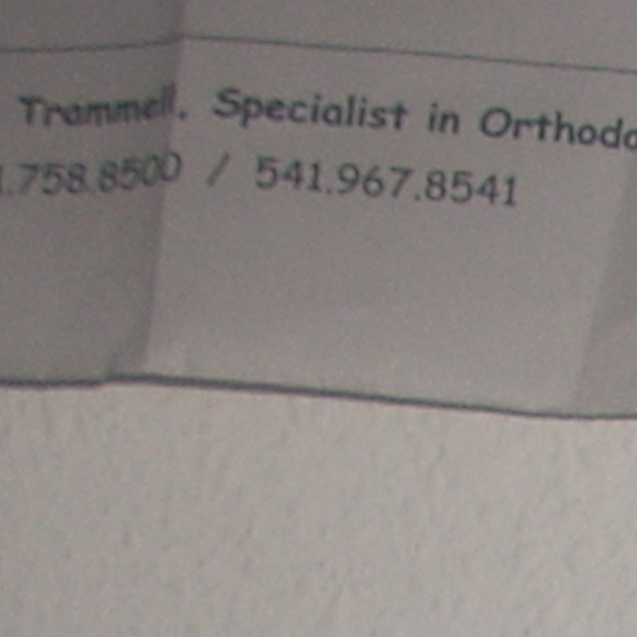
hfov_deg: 6.2
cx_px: 2326
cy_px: 1419
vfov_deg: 6.8
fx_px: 5101
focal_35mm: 245
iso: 64
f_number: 2.8
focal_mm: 6.2
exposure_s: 1/60
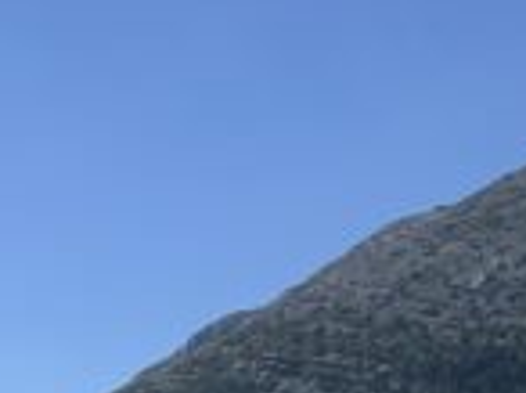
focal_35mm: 137
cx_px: -695
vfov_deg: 10.4
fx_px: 2078
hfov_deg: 11.9
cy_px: 599
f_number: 1.6
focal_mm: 5.1
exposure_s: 1/6897
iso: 50
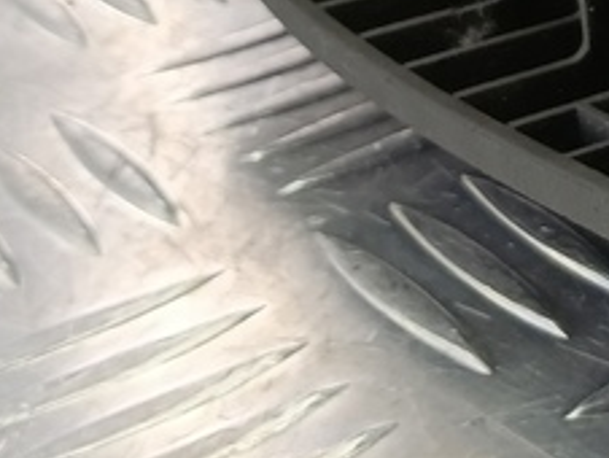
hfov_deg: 16.3
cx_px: 1048
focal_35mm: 104
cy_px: -264
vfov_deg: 13.3
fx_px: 1832
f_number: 1.6
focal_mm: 4.11
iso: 190
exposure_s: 1/50
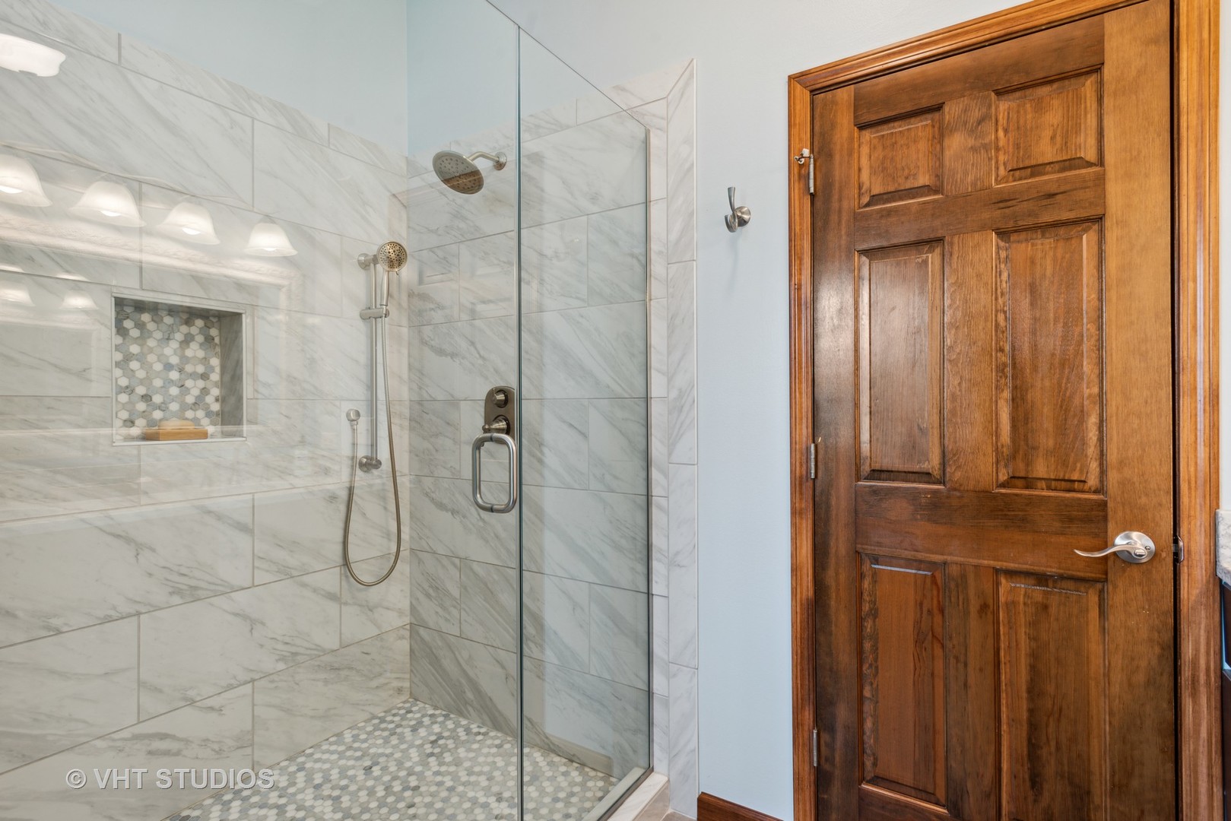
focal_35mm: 17
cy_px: 410
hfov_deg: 93.3
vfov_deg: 70.5
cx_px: 616
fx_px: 581
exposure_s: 1/20
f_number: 8
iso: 400
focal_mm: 17
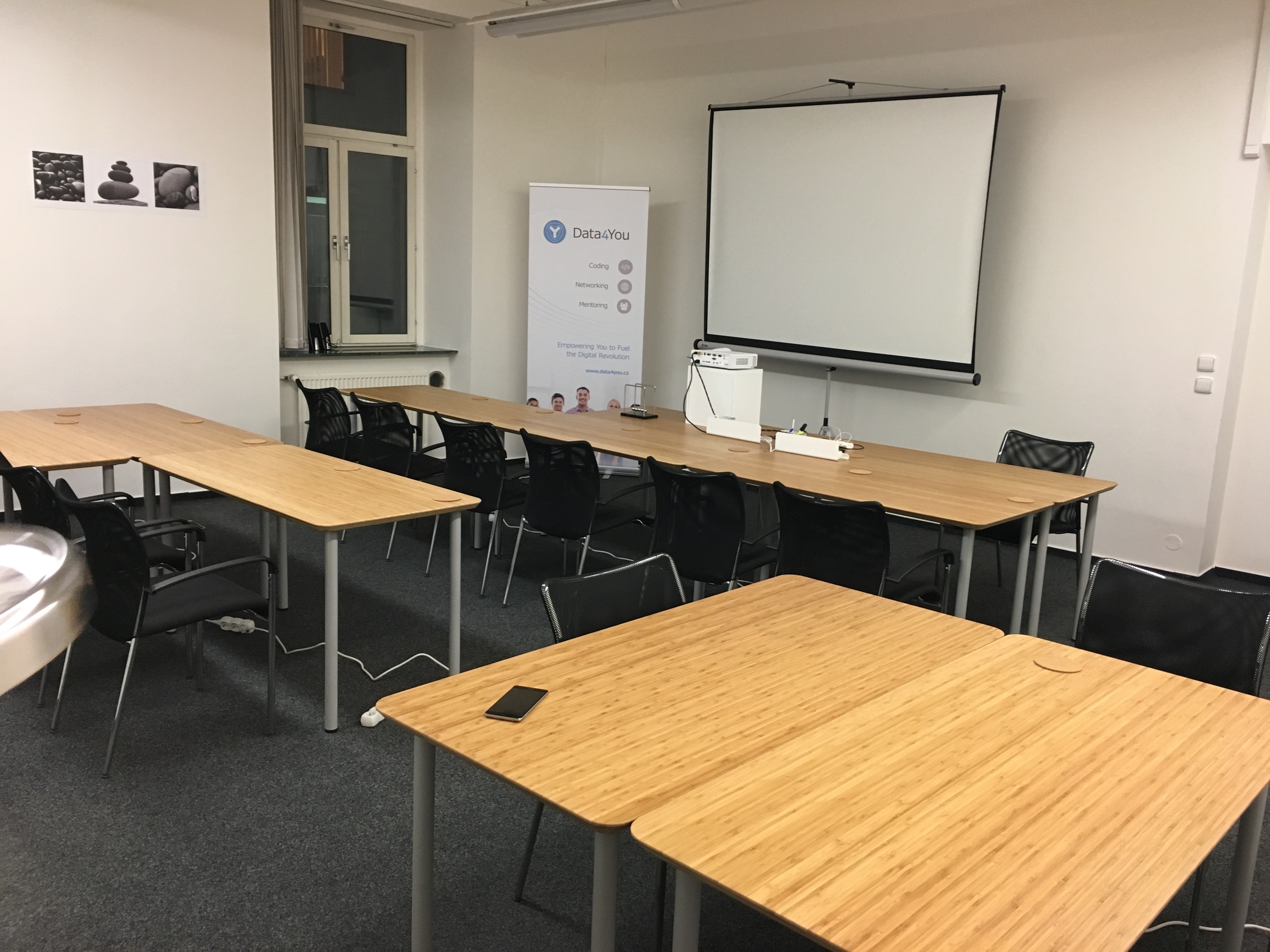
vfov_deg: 48.2
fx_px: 1064
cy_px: 476
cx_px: 635
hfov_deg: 61.7
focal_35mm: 29
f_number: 2.2
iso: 160
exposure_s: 1/33
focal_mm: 4.15
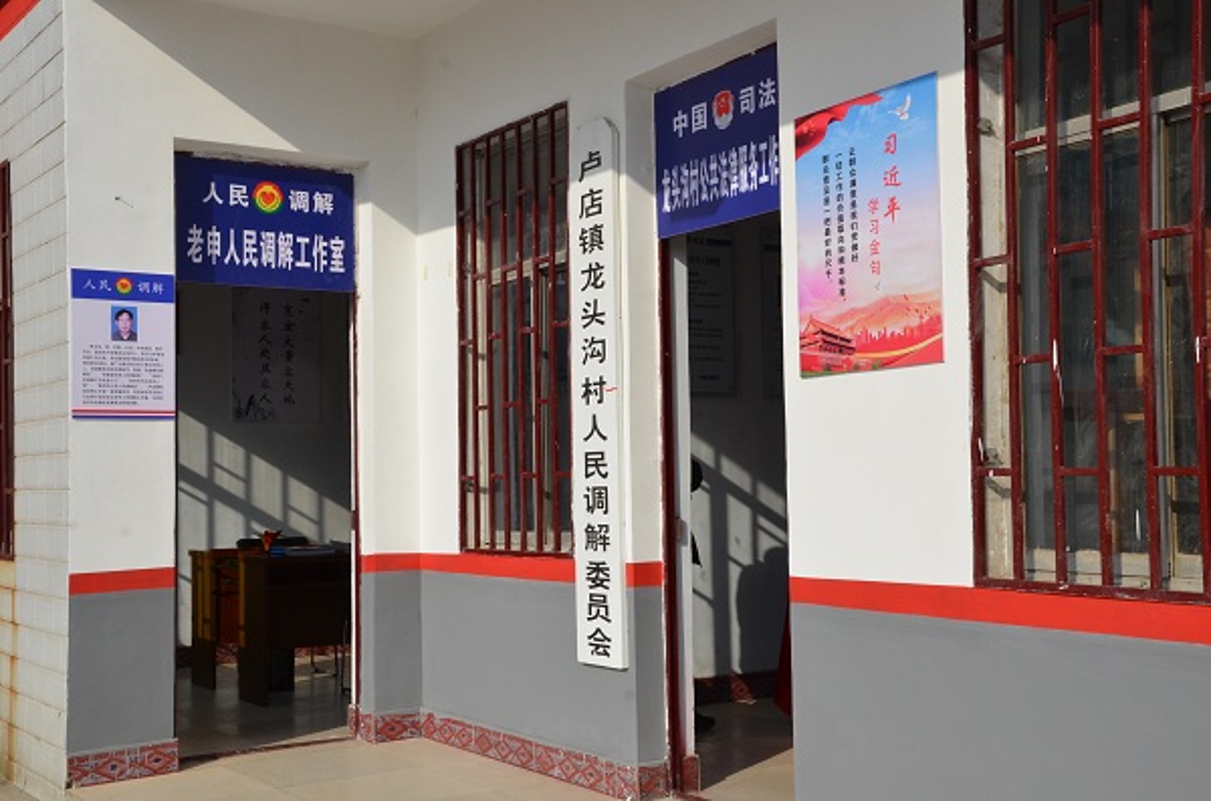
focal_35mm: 45
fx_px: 1510
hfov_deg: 43.7
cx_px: 606
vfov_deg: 29.7
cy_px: 400
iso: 500
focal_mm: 30
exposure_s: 1/640
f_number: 13
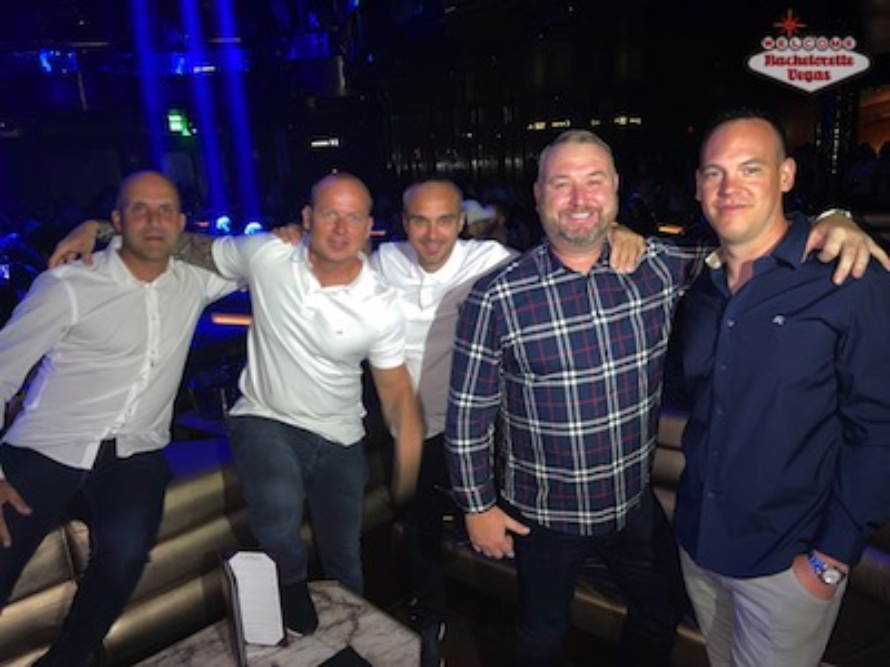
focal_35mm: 26
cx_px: 445
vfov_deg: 53.1
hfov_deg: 67.3
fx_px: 668
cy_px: 334
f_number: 1.6
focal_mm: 5.1
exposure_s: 1/5
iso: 80
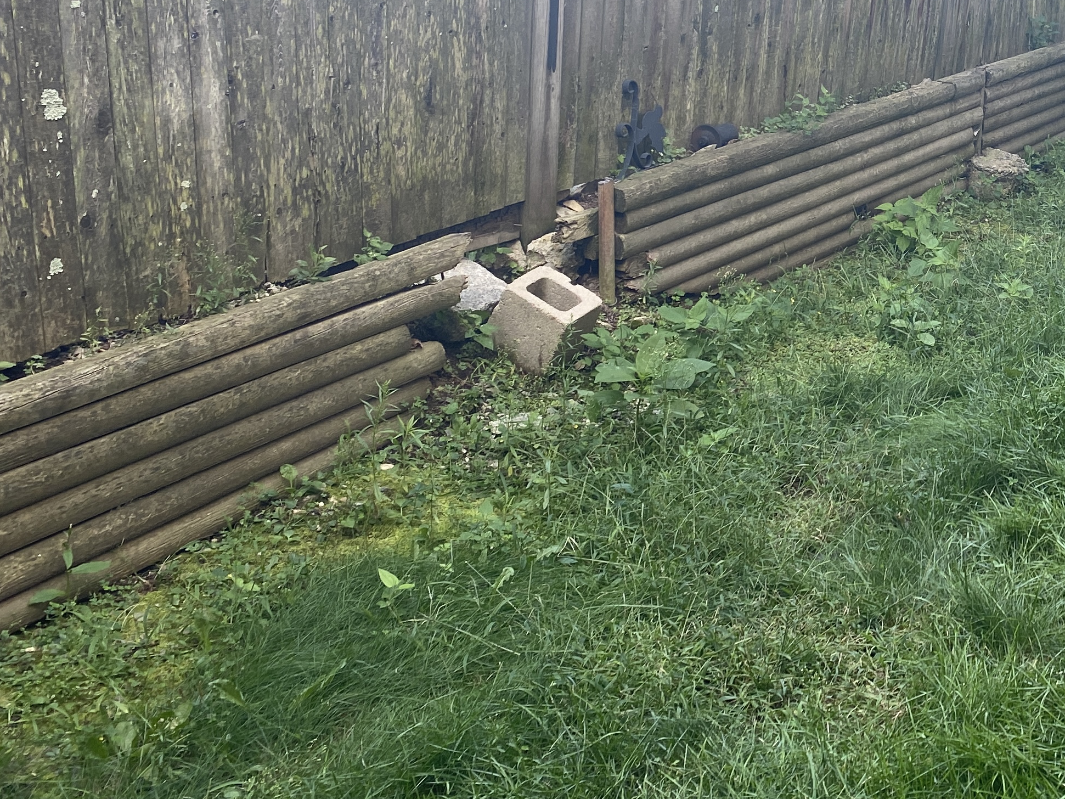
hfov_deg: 32.8
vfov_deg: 26.5
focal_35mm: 54
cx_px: 1052
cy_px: 146
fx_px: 1661
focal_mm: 4.25
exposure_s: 1/122
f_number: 1.8
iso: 32
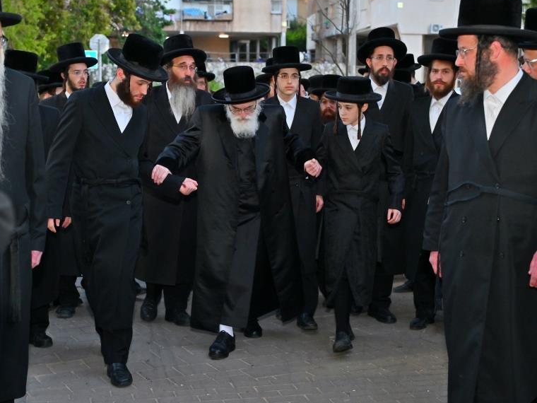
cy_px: 208
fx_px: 884
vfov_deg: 25.7
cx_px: 237
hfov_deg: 33.7
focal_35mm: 57
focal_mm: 44
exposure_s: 1/200
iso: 500
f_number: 4
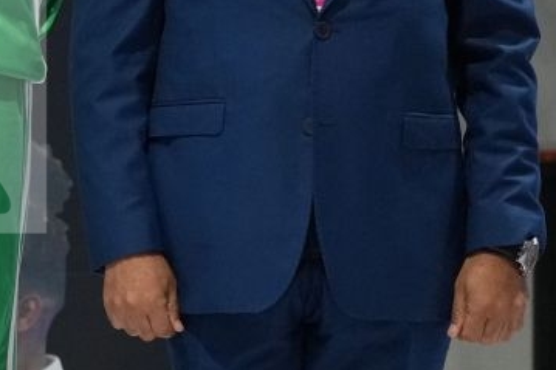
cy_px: 93
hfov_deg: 5.7
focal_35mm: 351
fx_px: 5418
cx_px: -623
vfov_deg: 3.9
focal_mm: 70
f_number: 2.8
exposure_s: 1/250
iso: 3200
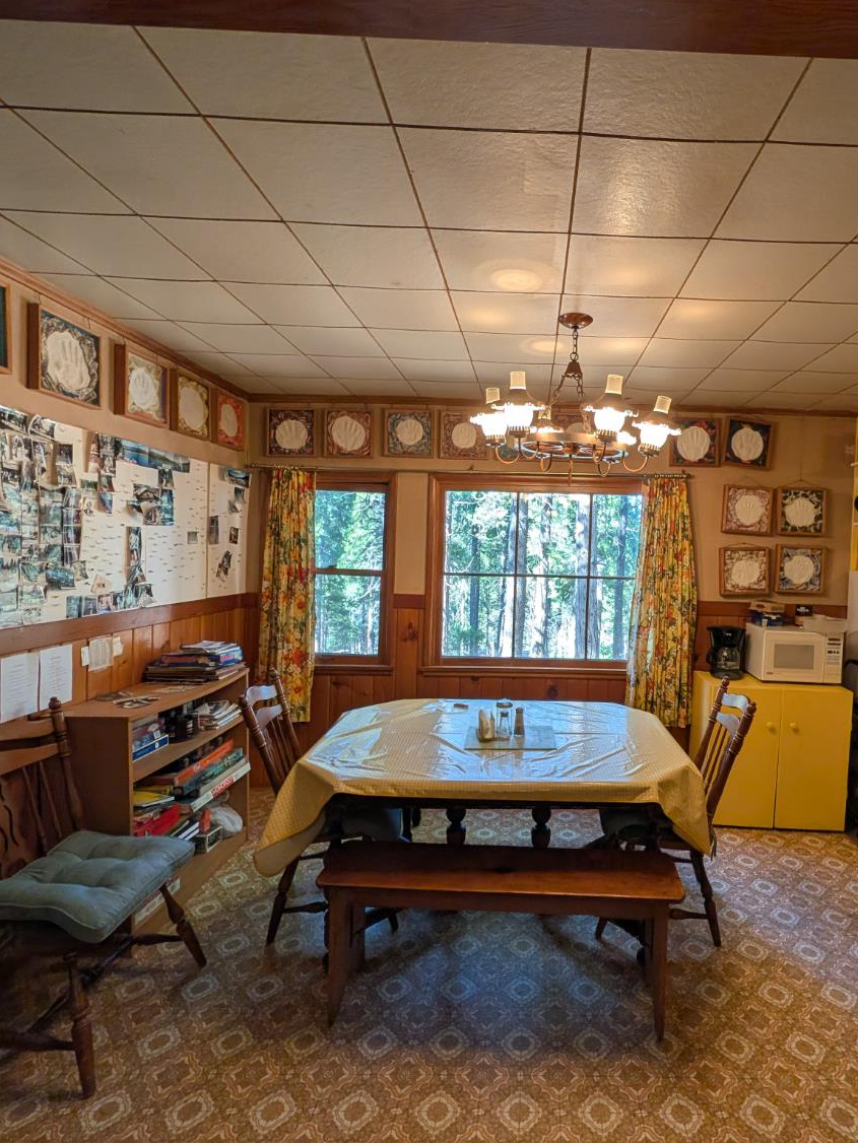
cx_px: 541
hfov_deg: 76.6
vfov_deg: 94.5
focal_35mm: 16
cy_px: 571
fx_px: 529
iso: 99
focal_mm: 2.02
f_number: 1.7
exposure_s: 1/120
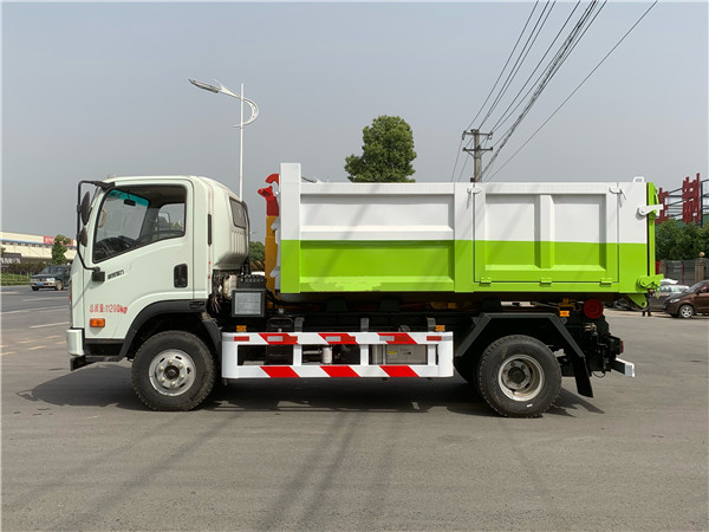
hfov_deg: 67.3
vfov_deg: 53.1
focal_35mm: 26
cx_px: 354
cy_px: 266
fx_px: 533
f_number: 1.8
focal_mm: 4.25
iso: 25
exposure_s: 1/1610
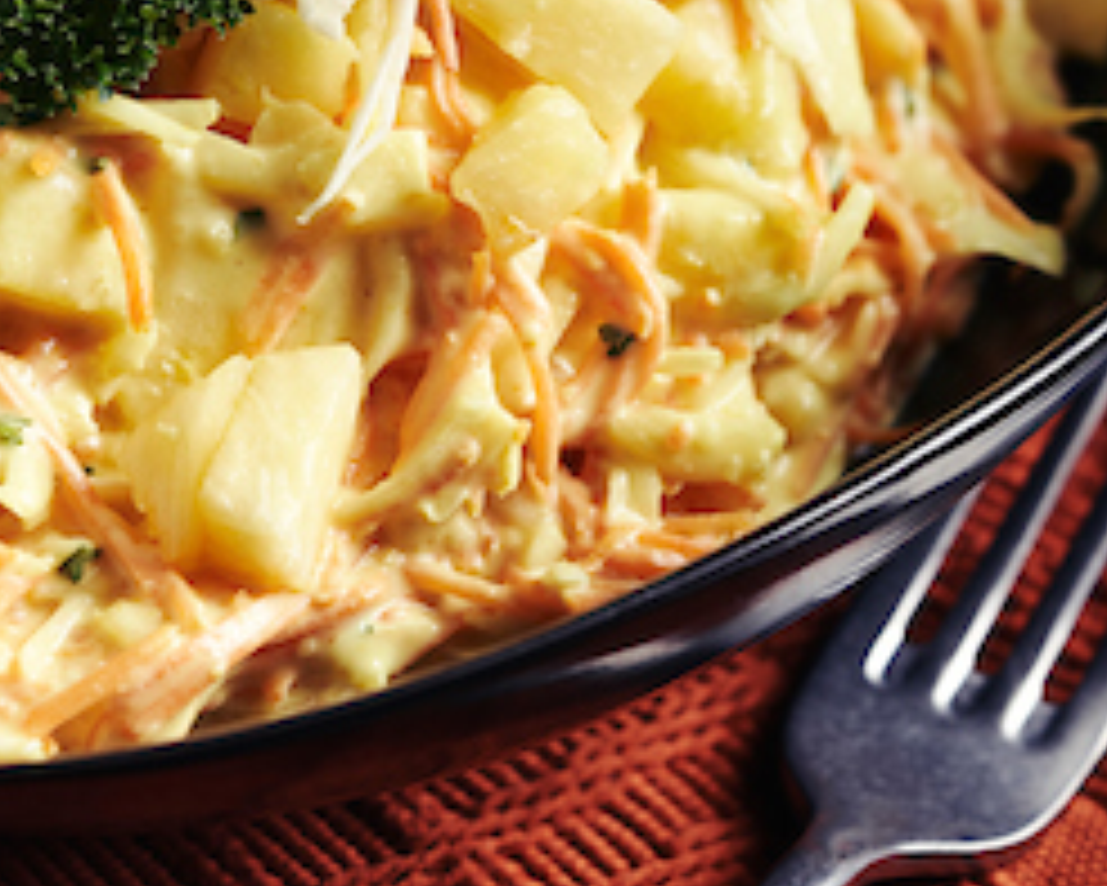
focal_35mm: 206
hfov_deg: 9.4
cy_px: 85
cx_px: 342
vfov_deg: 7.5
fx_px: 6752
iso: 100
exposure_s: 1/125
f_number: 5.6
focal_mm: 90
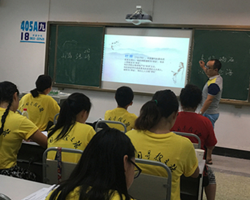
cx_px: 92
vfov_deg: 32.7
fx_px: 340
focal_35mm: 46
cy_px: 97
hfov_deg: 40.0
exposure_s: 1/33
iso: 64
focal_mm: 4.15
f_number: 2.2
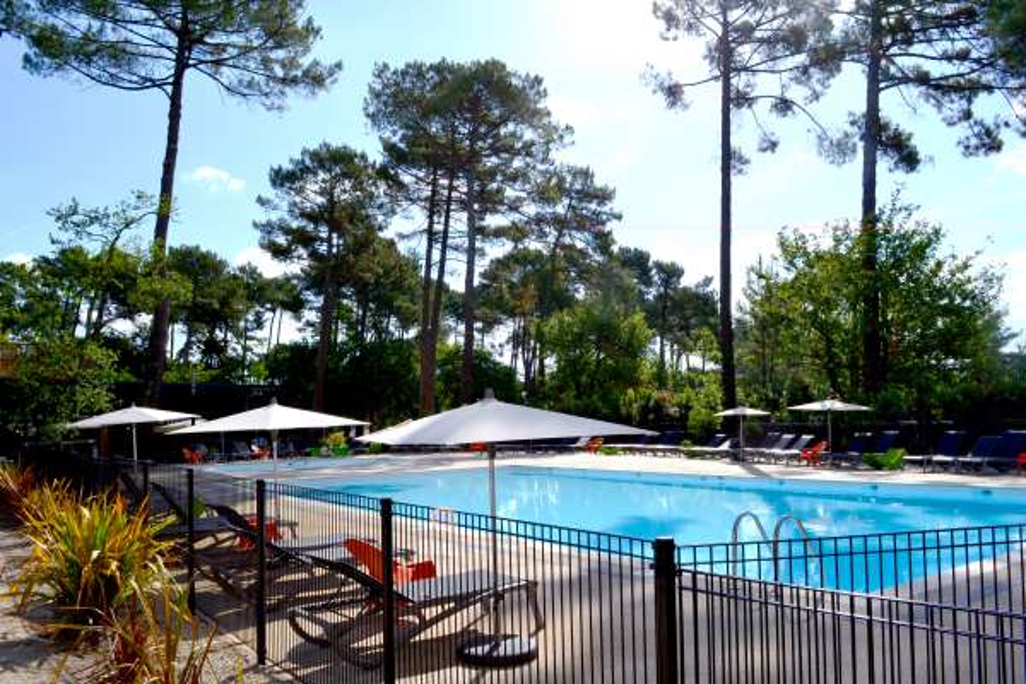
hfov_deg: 67.4
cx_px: 513
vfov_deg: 47.9
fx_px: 769
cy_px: 342
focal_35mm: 27
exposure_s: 1/500
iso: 320
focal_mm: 18
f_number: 11
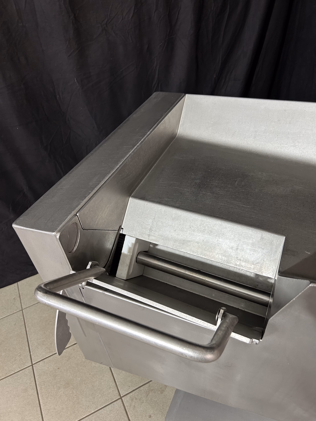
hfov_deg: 53.1
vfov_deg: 67.3
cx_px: 158
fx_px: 316
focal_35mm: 26
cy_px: 210
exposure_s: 1/50
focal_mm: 5.7
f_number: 1.5
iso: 125
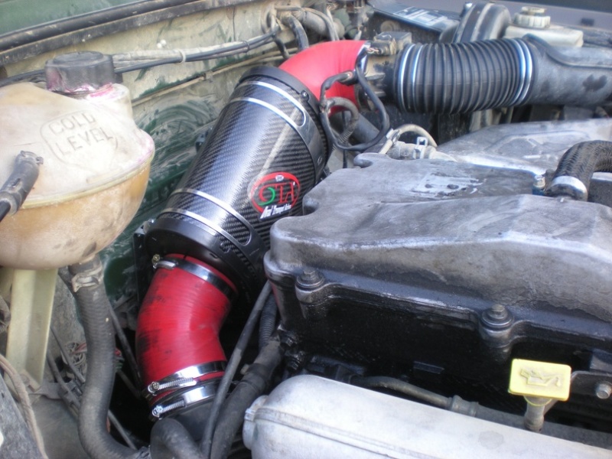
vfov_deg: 37.7
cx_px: 306
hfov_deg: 49.0
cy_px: 230
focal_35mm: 38
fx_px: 672
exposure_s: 1/59.7
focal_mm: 6.3
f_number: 3.1
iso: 126
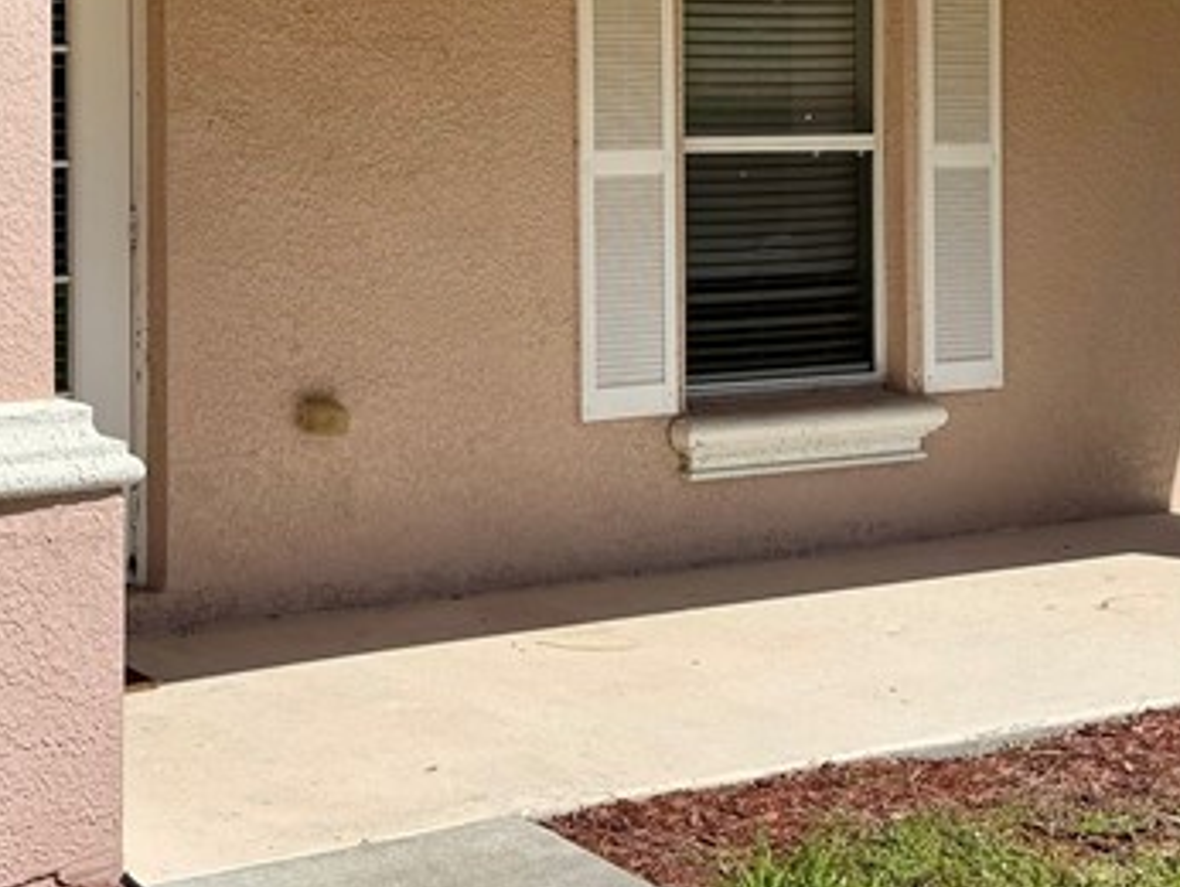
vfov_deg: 20.3
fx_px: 2422
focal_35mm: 71
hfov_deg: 27.1
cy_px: 96
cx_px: 355
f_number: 1.78
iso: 80
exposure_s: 1/5814
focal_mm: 6.86
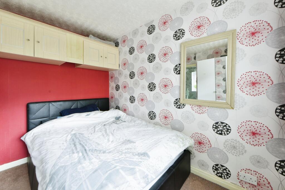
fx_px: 111
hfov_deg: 104.2
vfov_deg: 81.3
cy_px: 95
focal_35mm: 14
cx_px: 142
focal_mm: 14
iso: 800
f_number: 9
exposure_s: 1/20
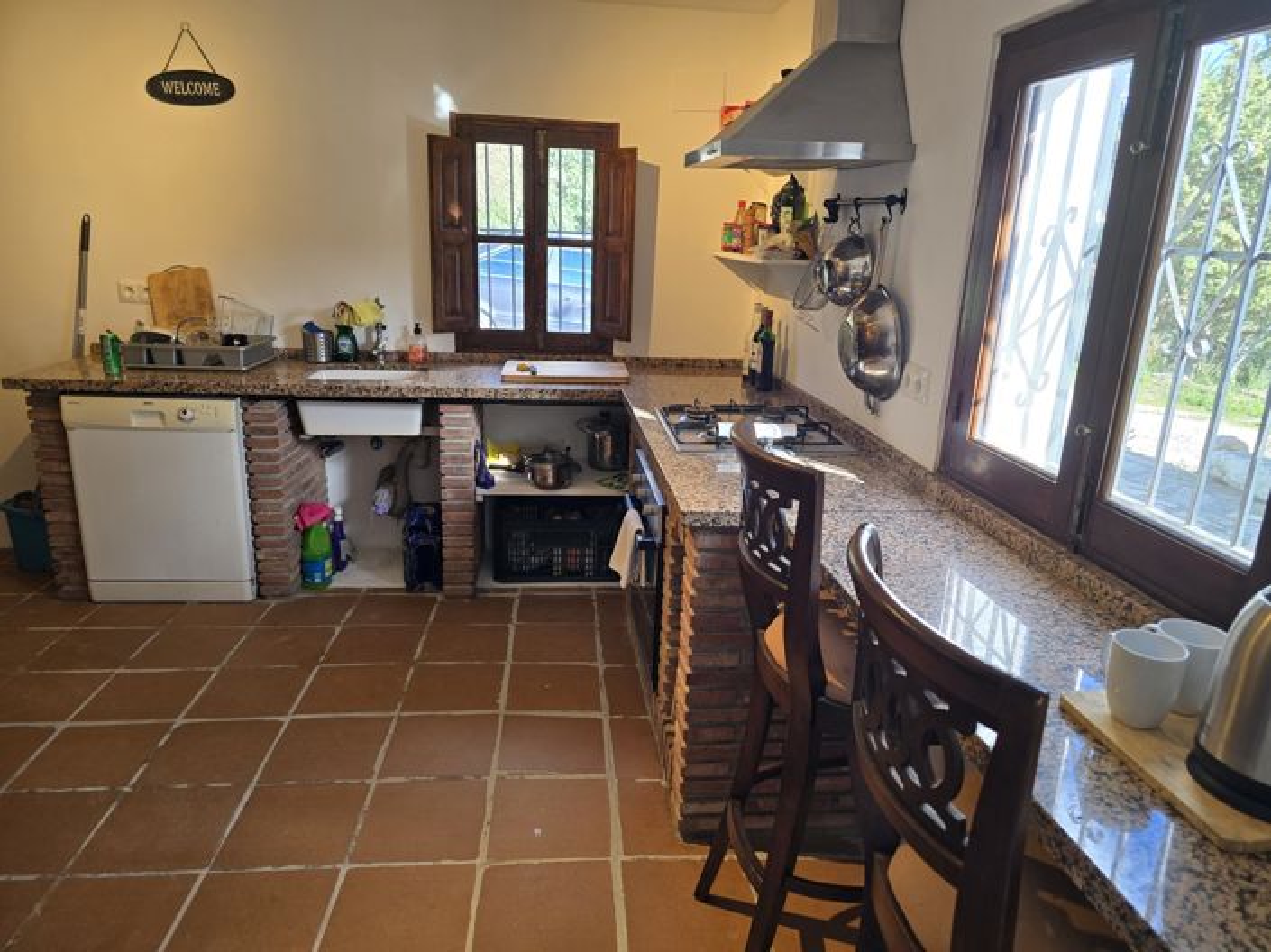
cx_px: 636
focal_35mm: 23
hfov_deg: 74.0
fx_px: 844
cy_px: 476
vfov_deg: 58.8
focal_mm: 6.3
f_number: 1.7
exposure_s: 1/100
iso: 80
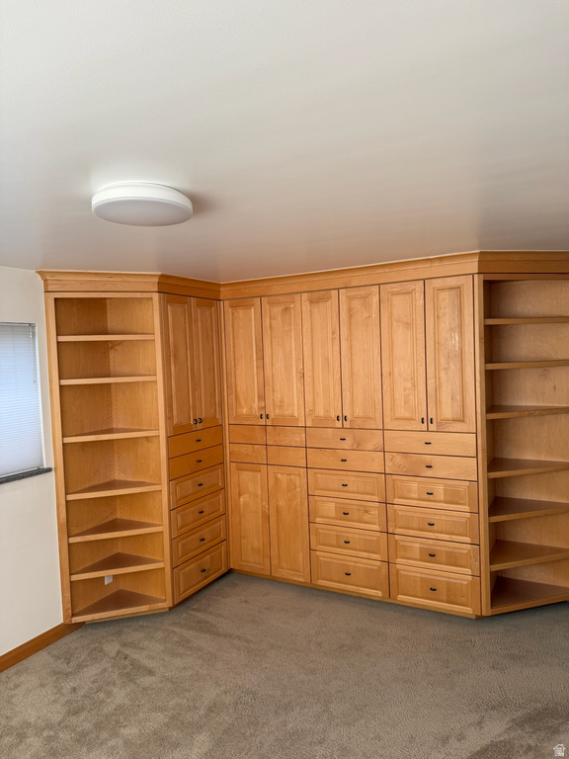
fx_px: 526
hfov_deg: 56.8
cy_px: 380
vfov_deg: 71.6
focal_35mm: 24
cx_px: 284
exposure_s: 1/121
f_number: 1.78
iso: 100
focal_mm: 6.76
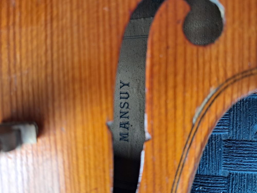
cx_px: 128
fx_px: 200
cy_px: 96
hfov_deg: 65.3
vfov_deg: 51.4
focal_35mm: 27
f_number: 1.8
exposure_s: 1/60
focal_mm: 4
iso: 100
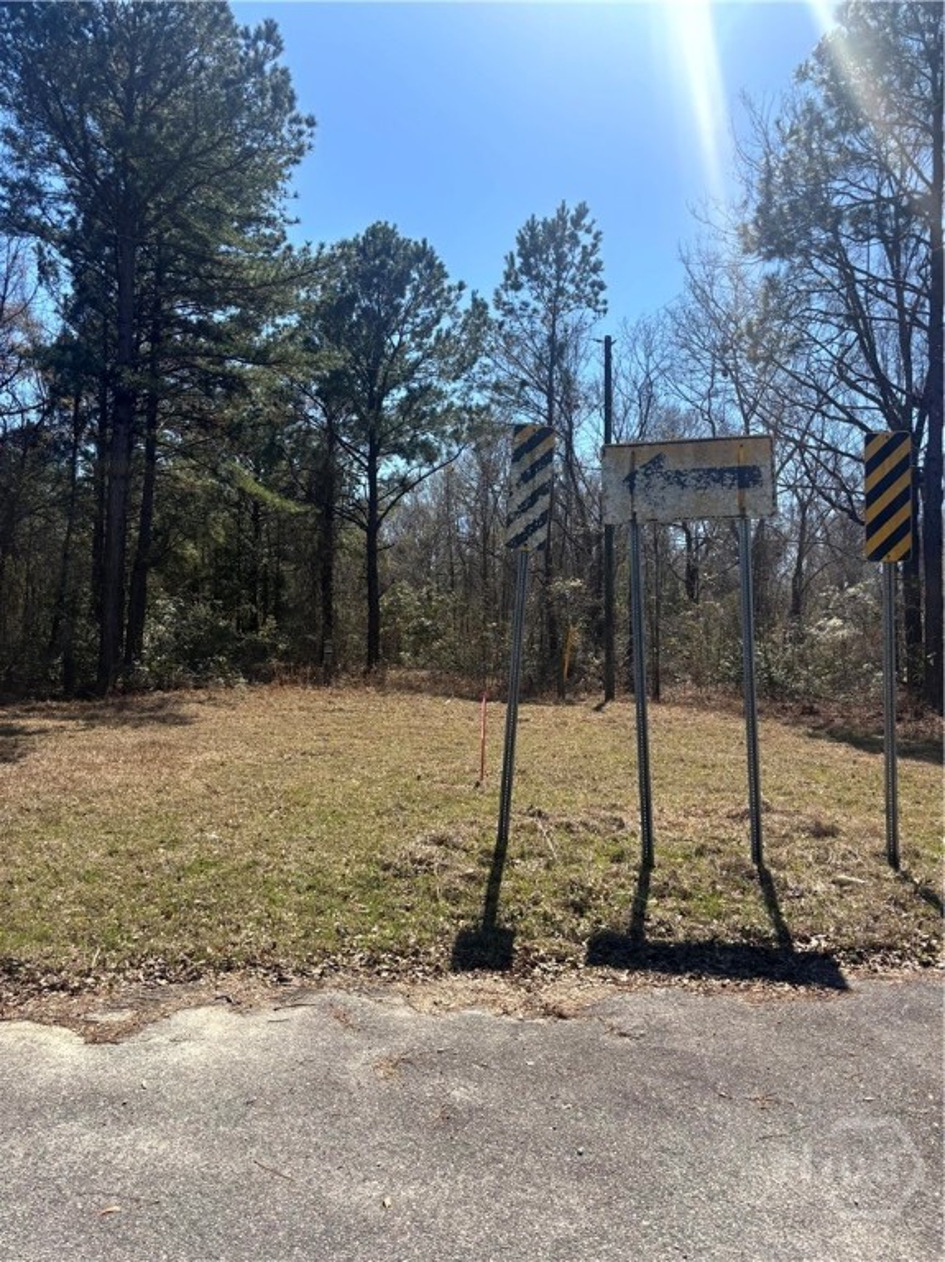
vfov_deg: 67.3
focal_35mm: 26
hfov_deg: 53.0
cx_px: 472
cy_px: 631
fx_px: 947
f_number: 1.6
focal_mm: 5.96
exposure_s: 1/3021
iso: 50
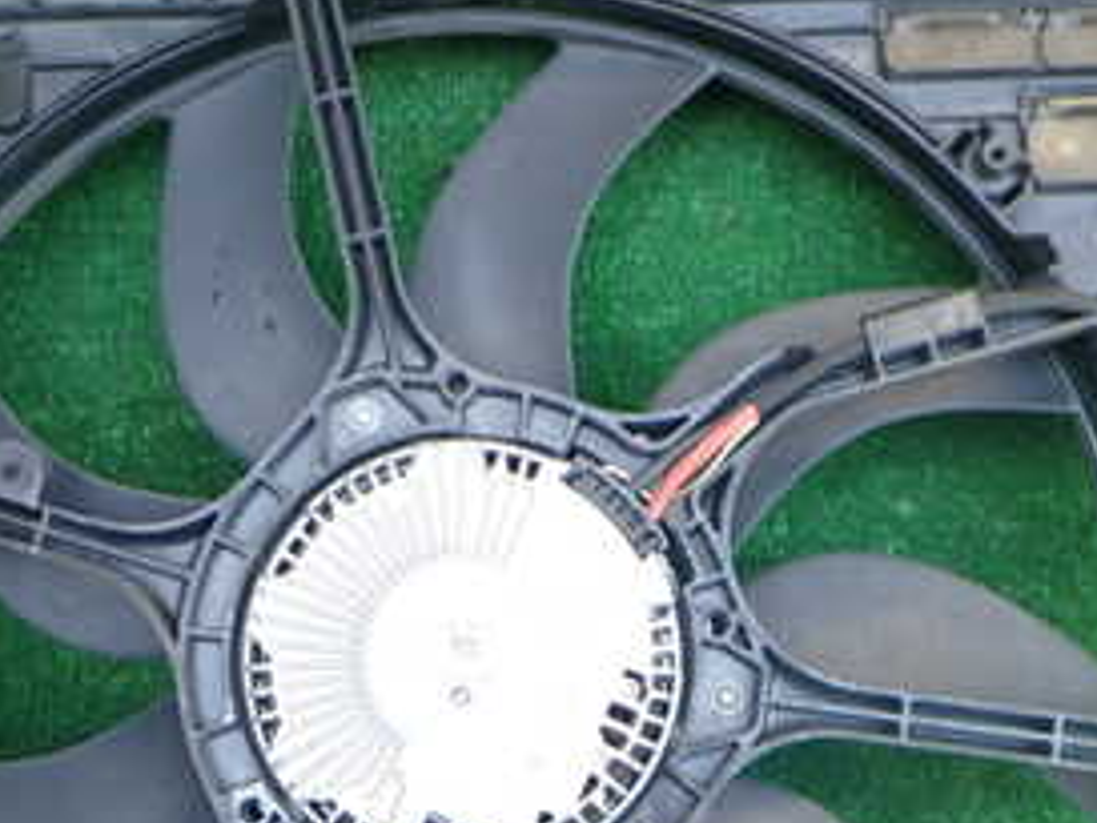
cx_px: 486
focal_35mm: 66
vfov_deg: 22.1
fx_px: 2092
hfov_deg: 29.4
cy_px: 590
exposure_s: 1/50
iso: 200
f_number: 2.3
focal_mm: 5.4
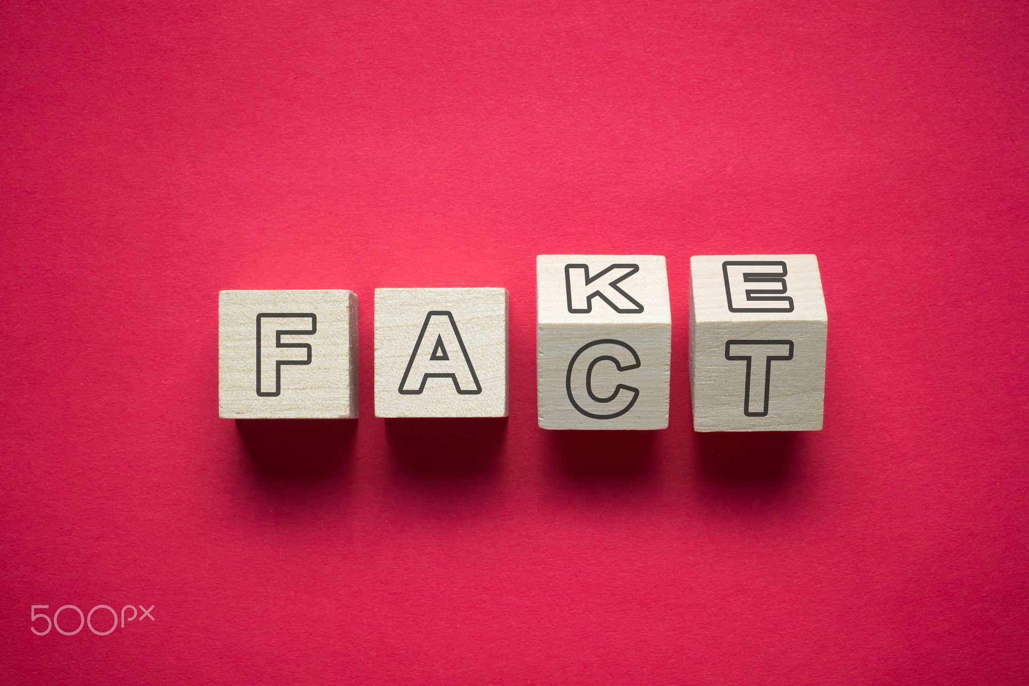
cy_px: 352
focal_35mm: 86
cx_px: 522
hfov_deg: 23.6
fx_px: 2458
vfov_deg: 15.9
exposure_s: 1/7
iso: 200
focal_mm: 55
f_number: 10
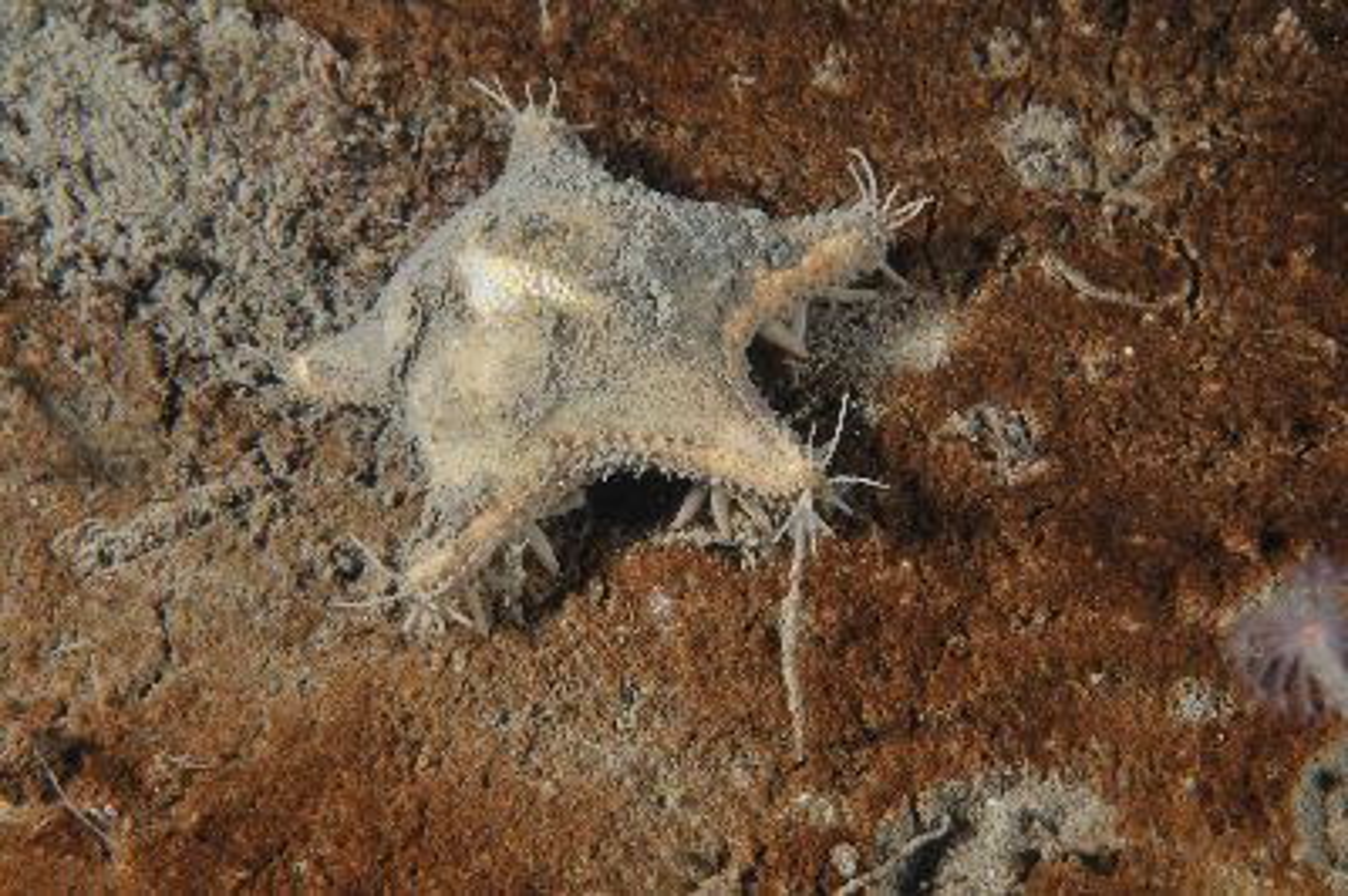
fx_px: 3367
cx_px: 674
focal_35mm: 90
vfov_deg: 15.2
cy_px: 448
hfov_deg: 22.6
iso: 200
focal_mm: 60
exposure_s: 1/125
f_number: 25
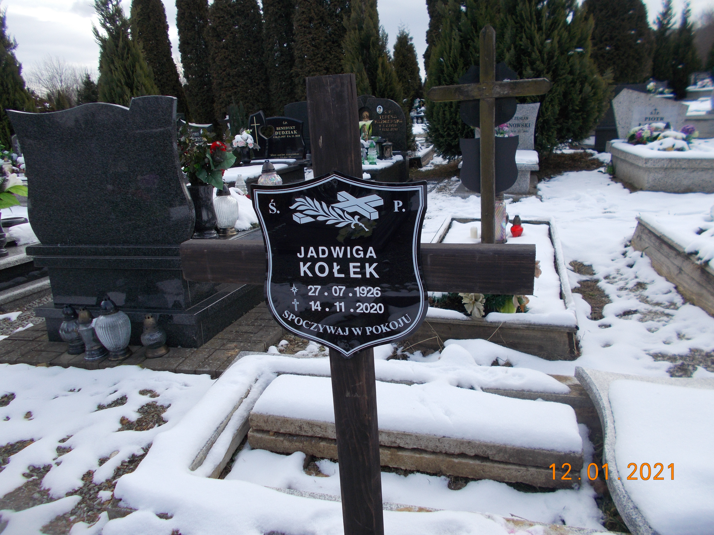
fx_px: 536
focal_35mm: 26
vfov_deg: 53.1
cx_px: 357
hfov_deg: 67.3
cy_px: 268
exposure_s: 1/320
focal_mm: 4.6
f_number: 3.2
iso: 80
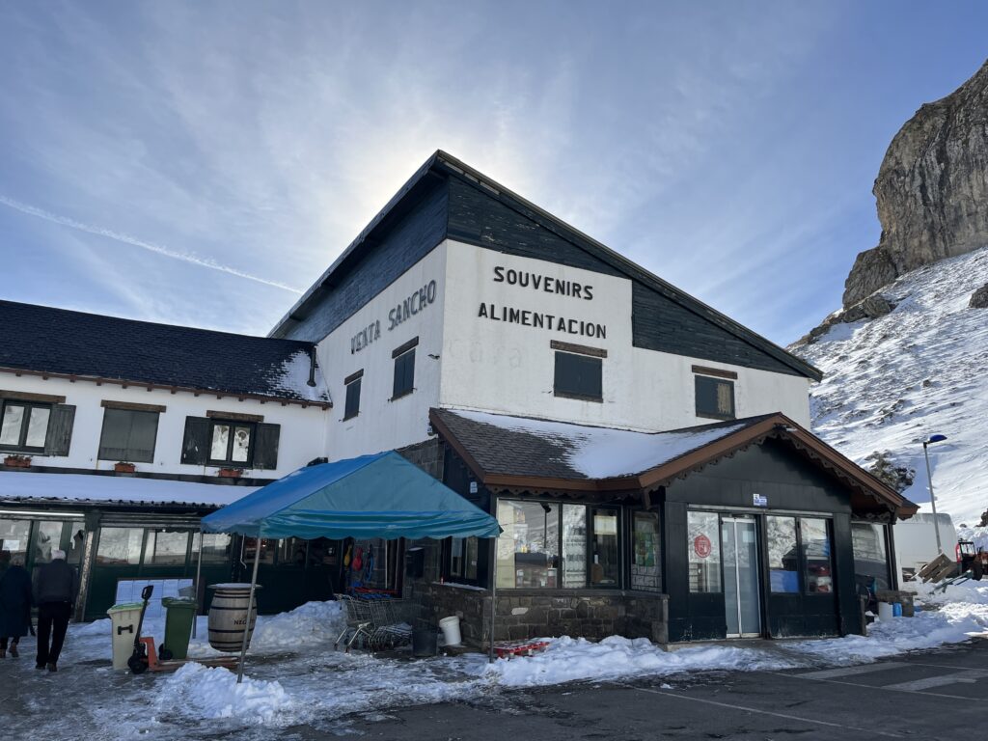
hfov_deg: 67.3
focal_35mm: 26
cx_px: 494
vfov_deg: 53.1
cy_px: 370
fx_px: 742
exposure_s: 1/6173
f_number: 1.6
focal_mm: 5.1
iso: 50
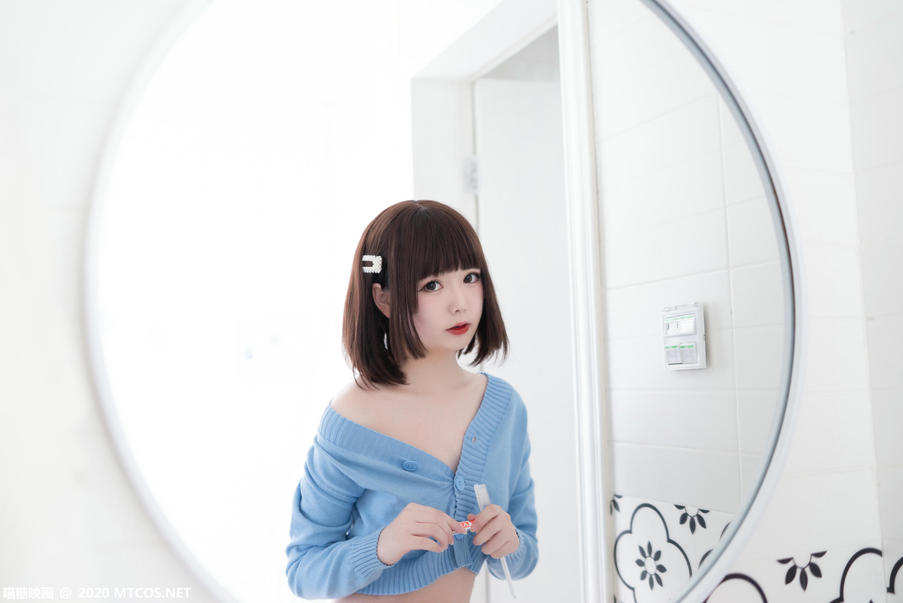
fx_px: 878
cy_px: 302
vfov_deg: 37.9
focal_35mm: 35
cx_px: 452
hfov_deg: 54.4
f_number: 2
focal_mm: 35
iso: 500
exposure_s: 1/80
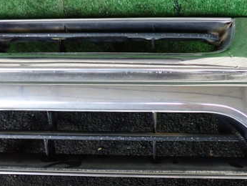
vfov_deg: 28.0
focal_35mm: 52
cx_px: 119
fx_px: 371
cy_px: 79
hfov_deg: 36.8
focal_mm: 5.4
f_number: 2.3
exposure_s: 1/25
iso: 800
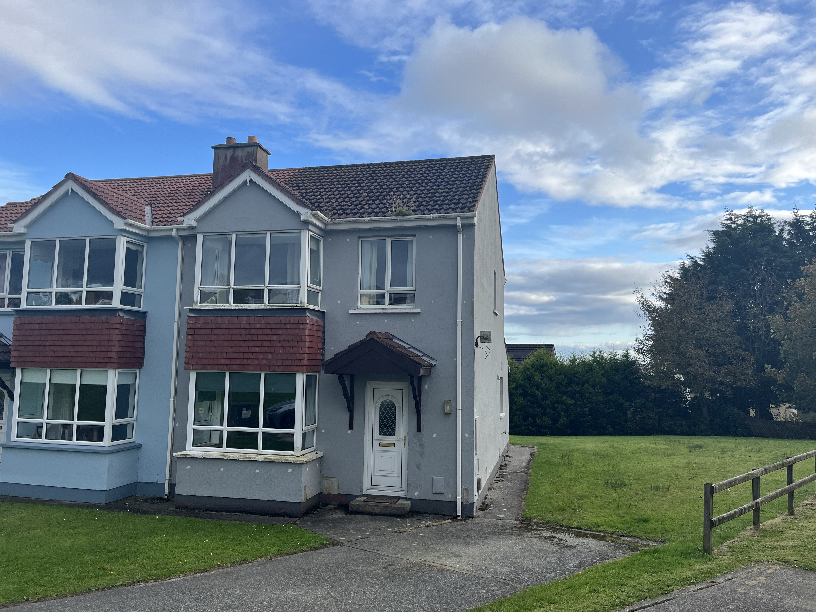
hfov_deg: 67.3
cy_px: 306
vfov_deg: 53.1
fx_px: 613
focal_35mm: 26
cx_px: 408
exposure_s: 1/1623
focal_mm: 5.1
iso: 50
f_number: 1.6
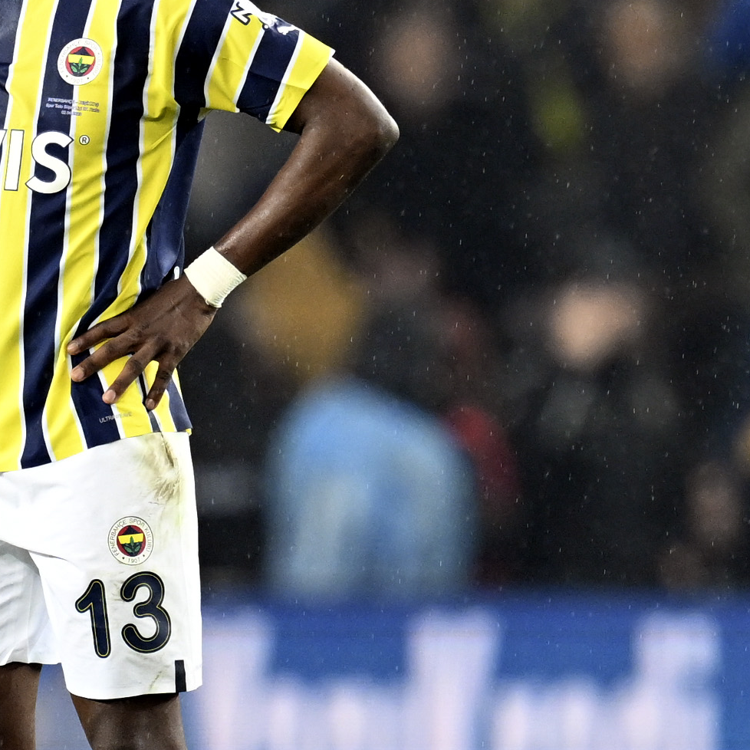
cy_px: 492
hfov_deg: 0.8
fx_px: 51550
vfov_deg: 0.8
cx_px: 38
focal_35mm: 2103
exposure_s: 1/640
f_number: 3.5
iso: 1600
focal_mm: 400
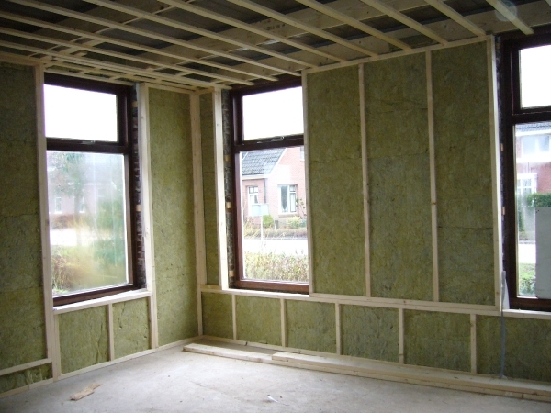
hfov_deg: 52.6
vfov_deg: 40.7
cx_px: 276
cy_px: 206
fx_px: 557
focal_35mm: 35
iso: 200
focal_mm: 5.8
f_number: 2.8
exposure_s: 1/30
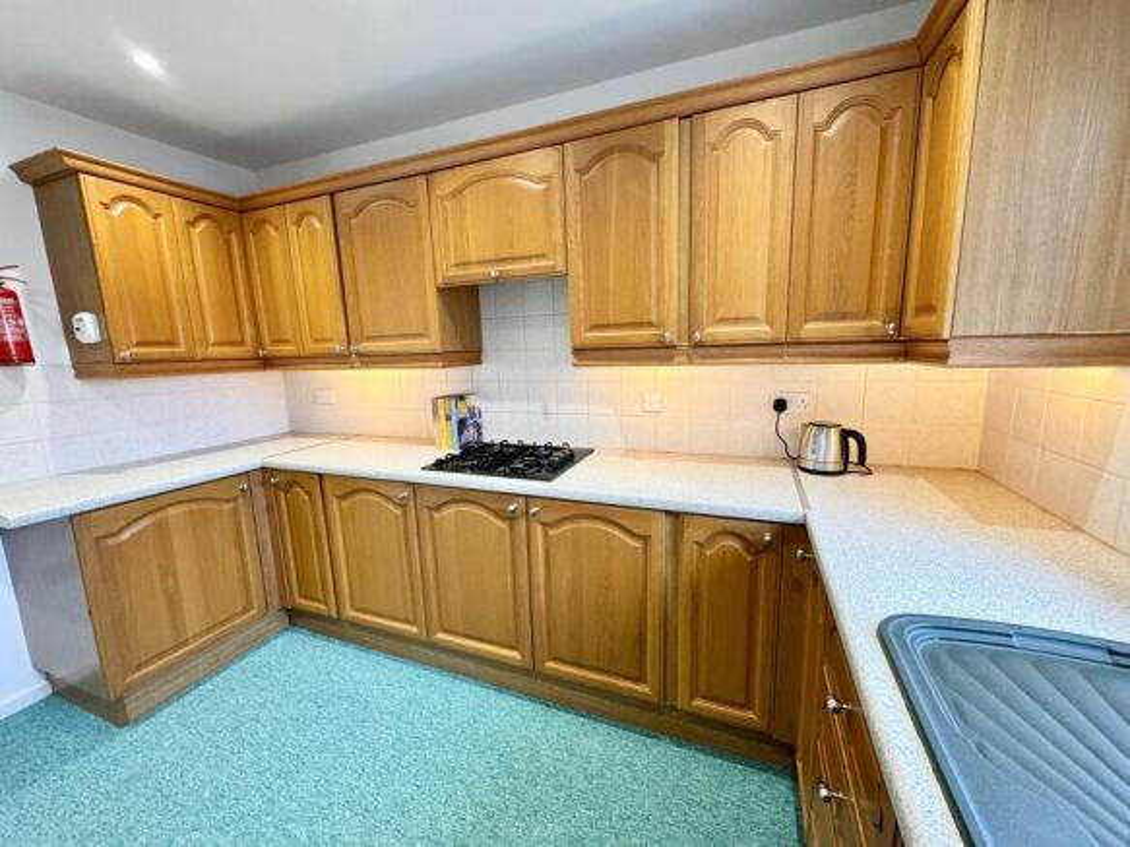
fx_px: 457
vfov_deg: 85.7
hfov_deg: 102.1
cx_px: 565
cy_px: 424
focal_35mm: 14
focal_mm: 2.22
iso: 250
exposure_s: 1/100
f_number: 2.2
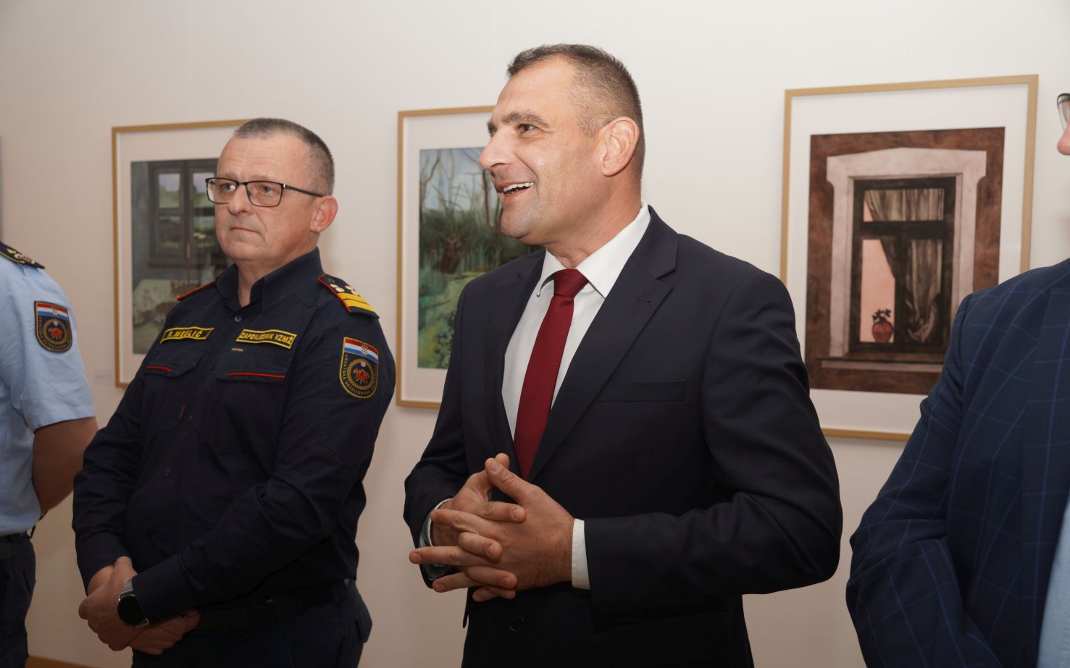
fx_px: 1202
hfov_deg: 48.0
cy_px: 355
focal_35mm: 41
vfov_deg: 31.1
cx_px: 535
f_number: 4.5
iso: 200
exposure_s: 1/200
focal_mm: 26.8
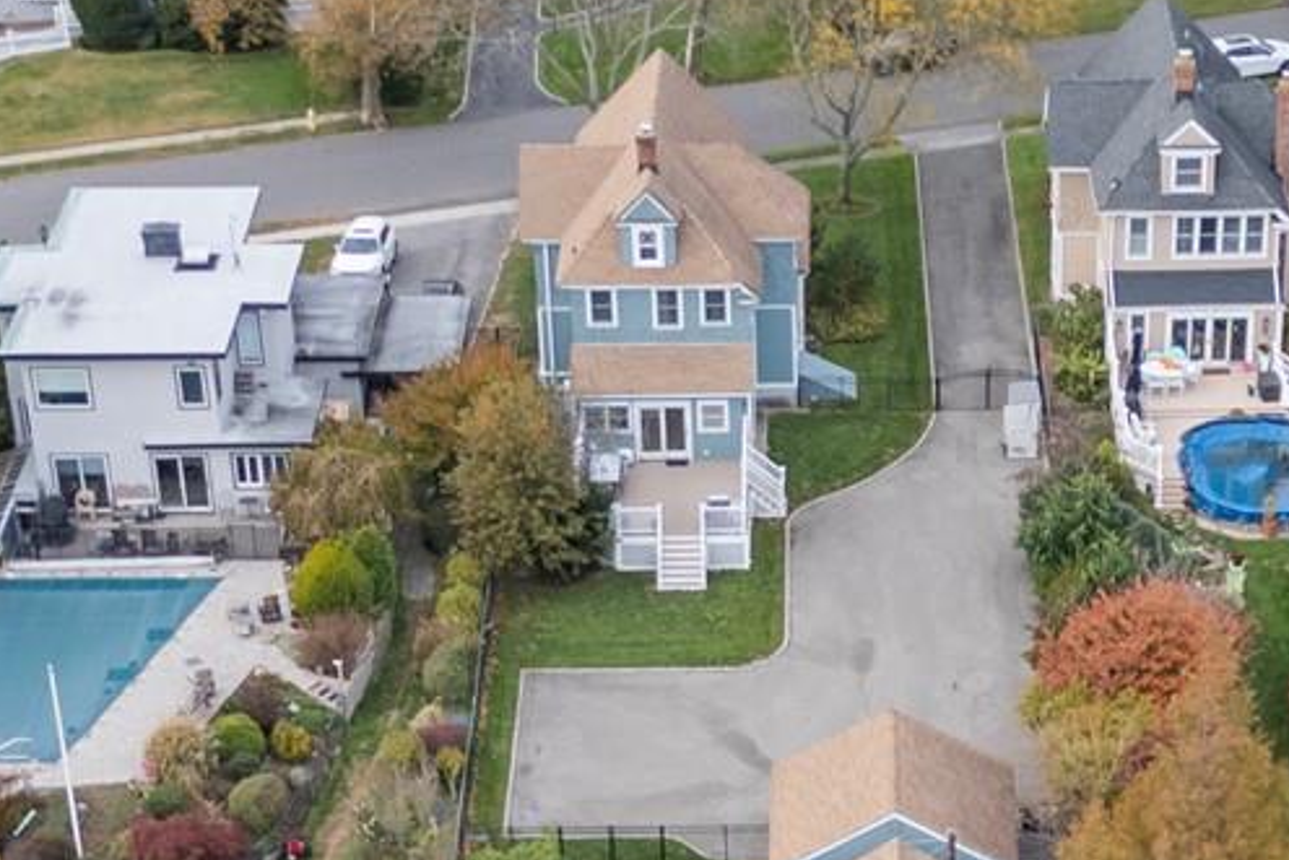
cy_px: 1133
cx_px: 852
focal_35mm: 103
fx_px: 3689
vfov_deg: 12.8
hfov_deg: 19.8
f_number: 1.7
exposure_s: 1/80
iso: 140
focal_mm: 6.72
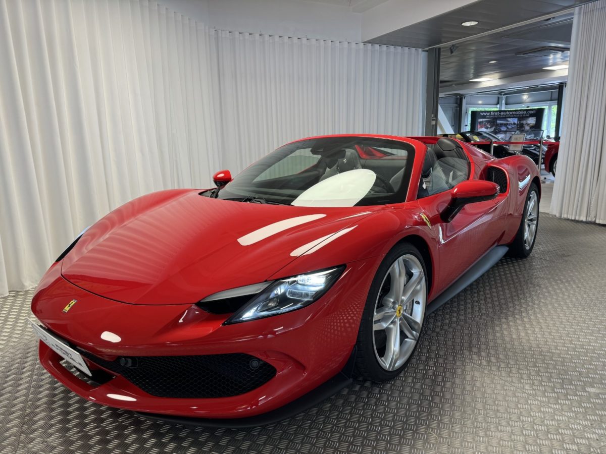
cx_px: 303
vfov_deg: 56.8
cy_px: 227
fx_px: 420
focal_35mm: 24
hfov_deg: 71.6
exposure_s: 1/100
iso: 80
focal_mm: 6.76
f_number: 1.78
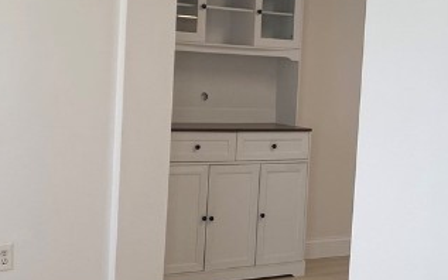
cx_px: 415
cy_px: 160
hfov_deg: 22.6
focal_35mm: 89
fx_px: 1086
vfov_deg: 14.7
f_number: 1.8
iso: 32
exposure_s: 1/120
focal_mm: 4.25
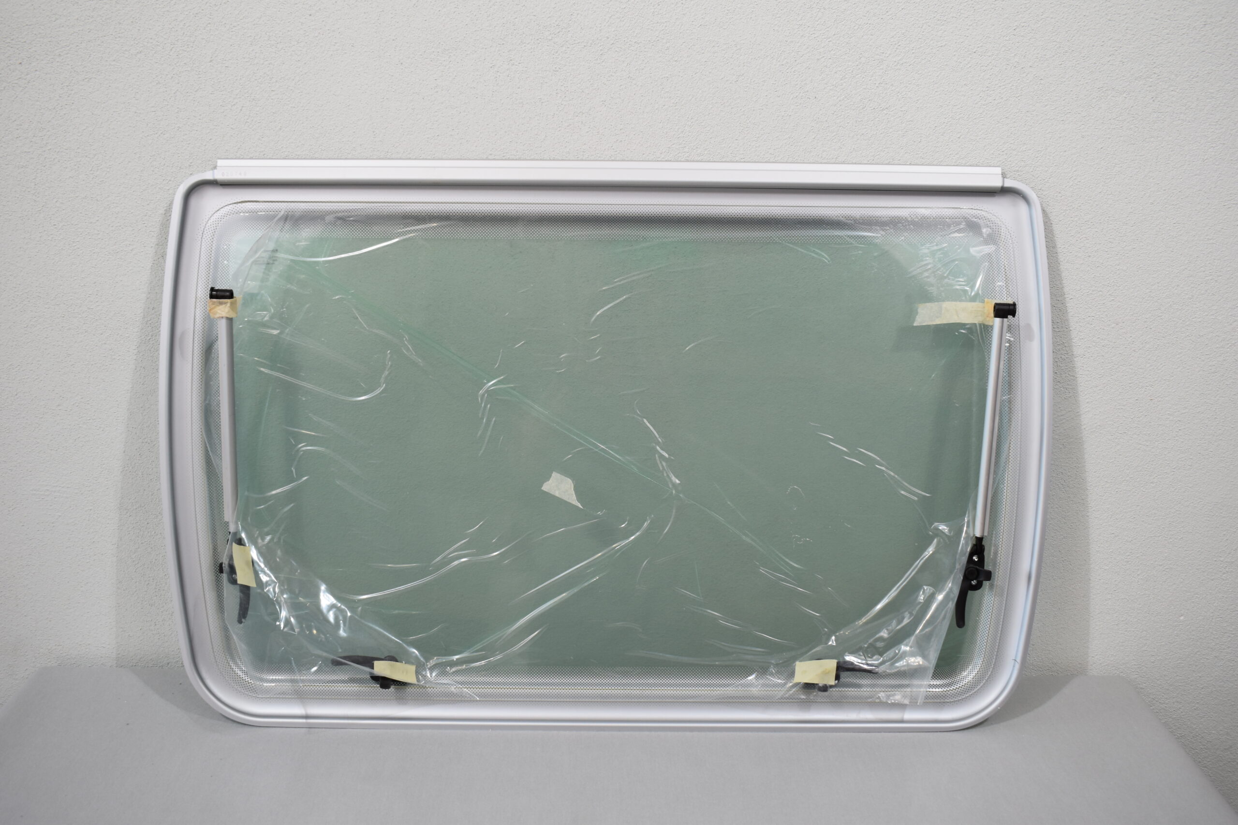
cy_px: 412
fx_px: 1135
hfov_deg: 57.2
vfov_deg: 40.0
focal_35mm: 33
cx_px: 619
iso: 400
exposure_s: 1/125
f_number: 5.6
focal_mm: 22
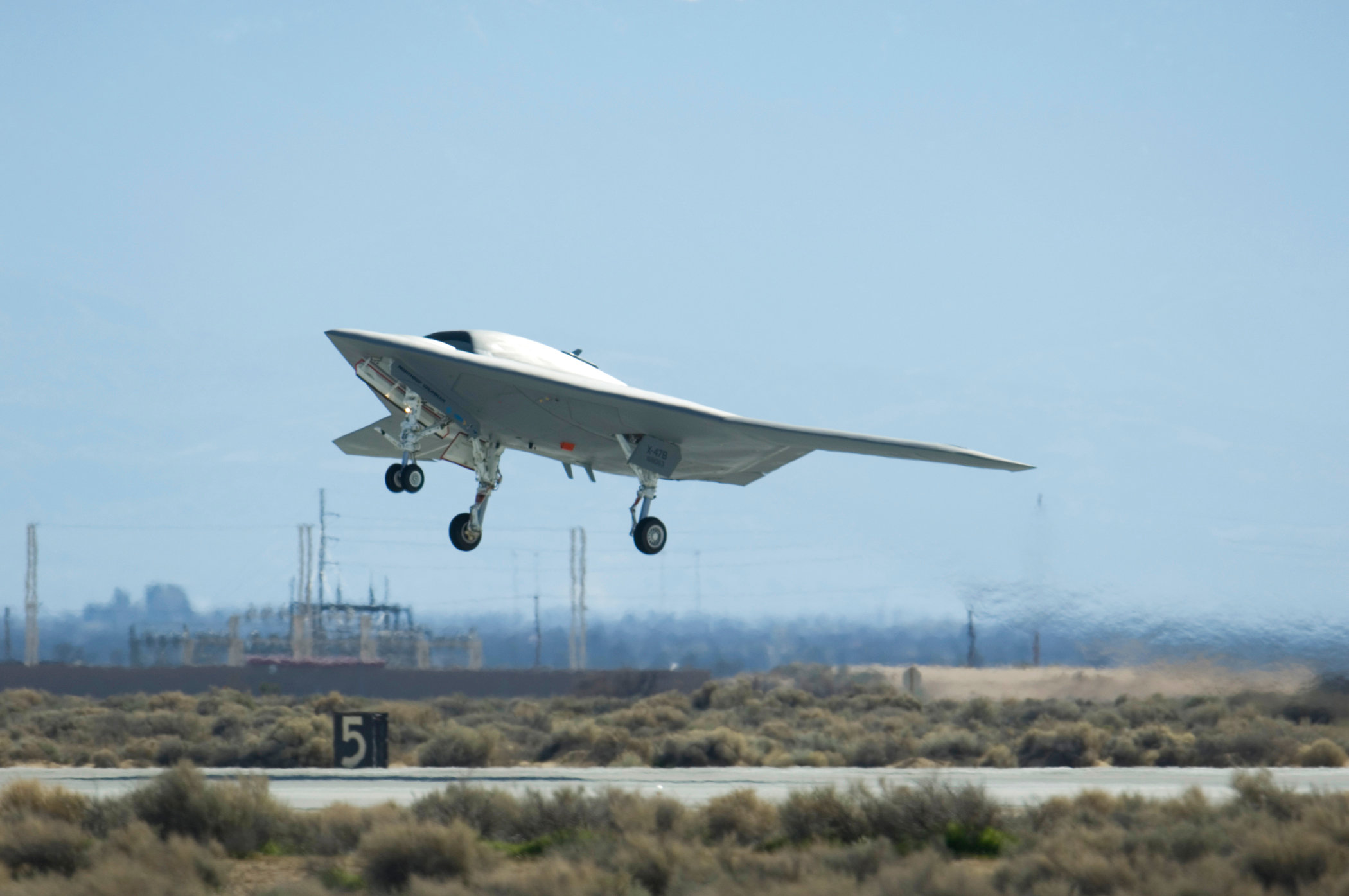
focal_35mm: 900
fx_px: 33685
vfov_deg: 1.5
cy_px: 448
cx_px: 674
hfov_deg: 2.3
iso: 100
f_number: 5
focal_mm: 600
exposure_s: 1/1000
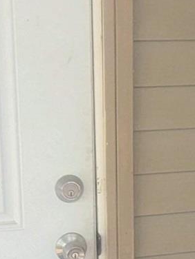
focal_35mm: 98
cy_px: 207
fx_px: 736
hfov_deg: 14.9
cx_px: 174
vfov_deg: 19.8
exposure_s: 1/120
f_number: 2.2
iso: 84
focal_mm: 2.35
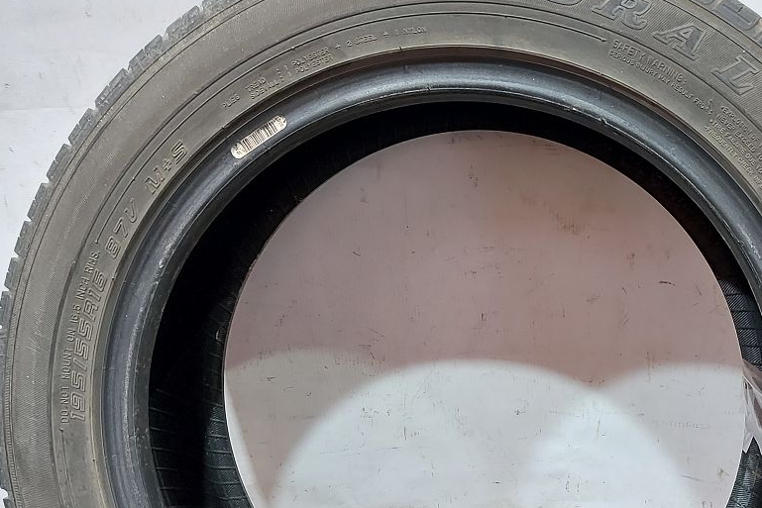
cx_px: 468
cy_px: 399
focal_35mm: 45
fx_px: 953
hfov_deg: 43.3
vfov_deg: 29.3
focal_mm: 5.23
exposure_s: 1/33
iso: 200
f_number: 1.8
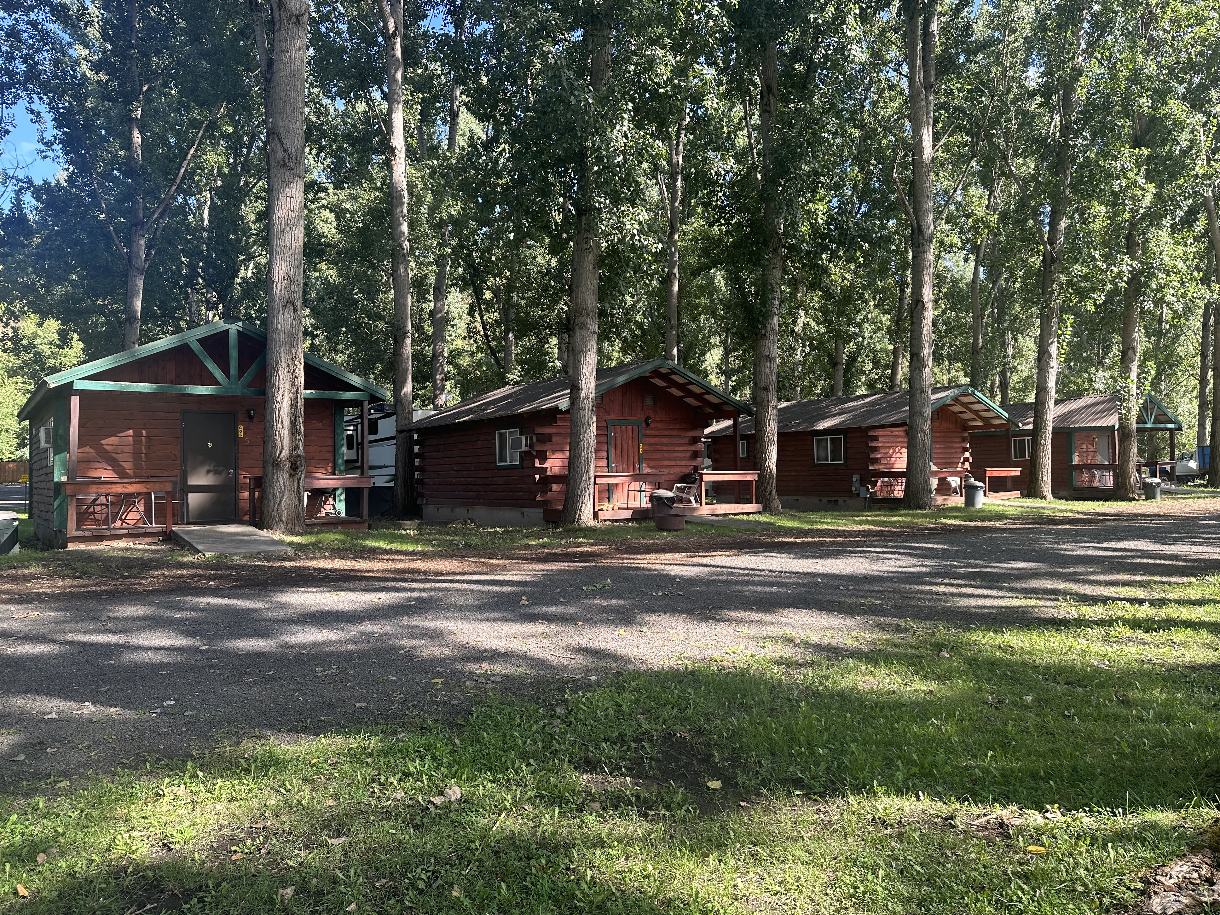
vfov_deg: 54.9
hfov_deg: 69.4
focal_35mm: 25
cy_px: 445
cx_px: 603
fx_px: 881
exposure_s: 1/412
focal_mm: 6.86
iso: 80
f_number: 1.78
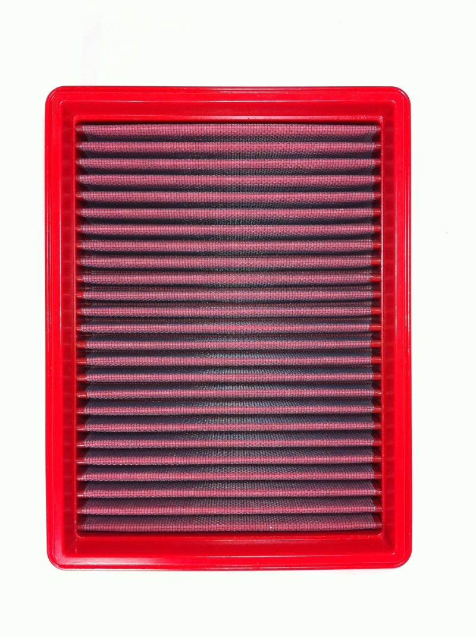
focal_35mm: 35
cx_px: 238
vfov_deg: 52.7
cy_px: 318
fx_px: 644
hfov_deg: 40.6
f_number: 2.8
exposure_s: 1/41
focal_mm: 3.85
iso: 80
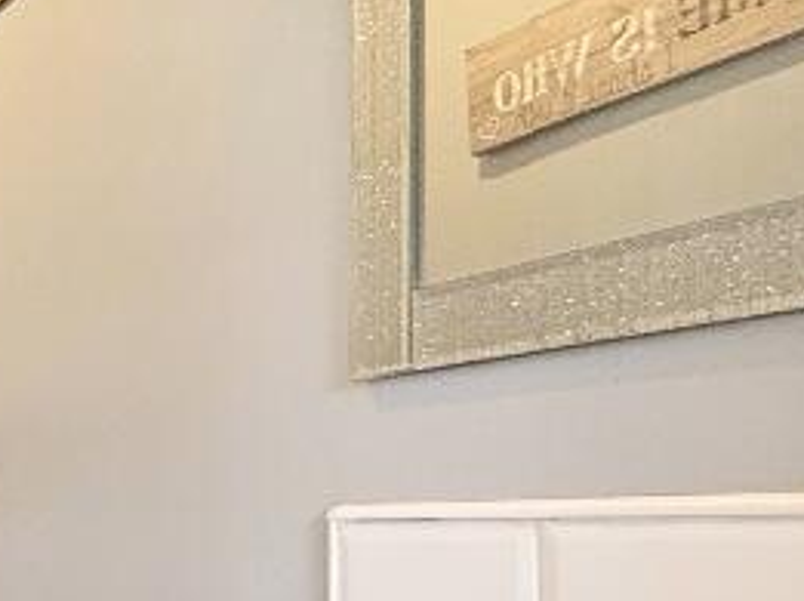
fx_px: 1276
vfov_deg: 25.5
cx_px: -293
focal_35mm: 55
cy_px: 561
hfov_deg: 27.8
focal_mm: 2.22
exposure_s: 1/50
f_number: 2.2
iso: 250
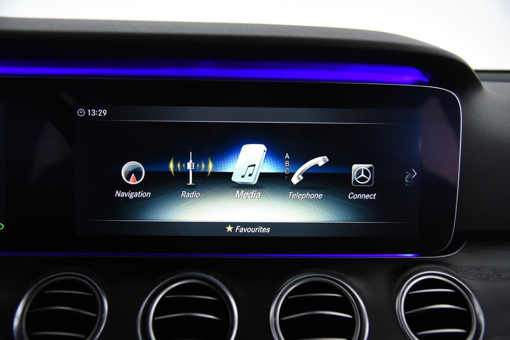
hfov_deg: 55.8
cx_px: 255
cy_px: 170
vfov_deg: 38.9
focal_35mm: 34
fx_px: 482
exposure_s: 1/60
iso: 4000
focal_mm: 34
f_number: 4
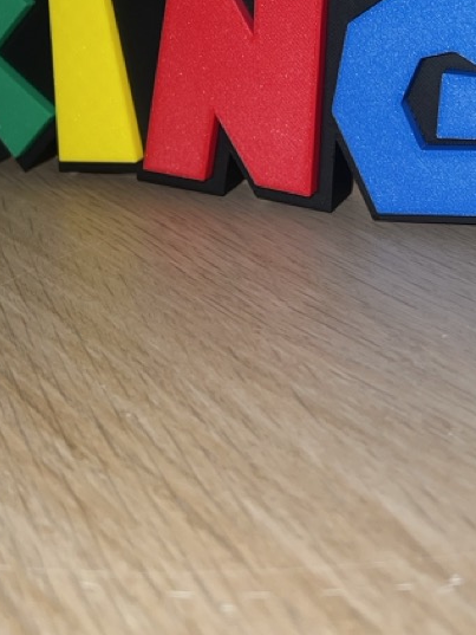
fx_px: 1136
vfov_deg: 28.8
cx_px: 270
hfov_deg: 23.6
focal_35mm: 62
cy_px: -27
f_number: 1.5
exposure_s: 1/50
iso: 40
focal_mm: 5.7
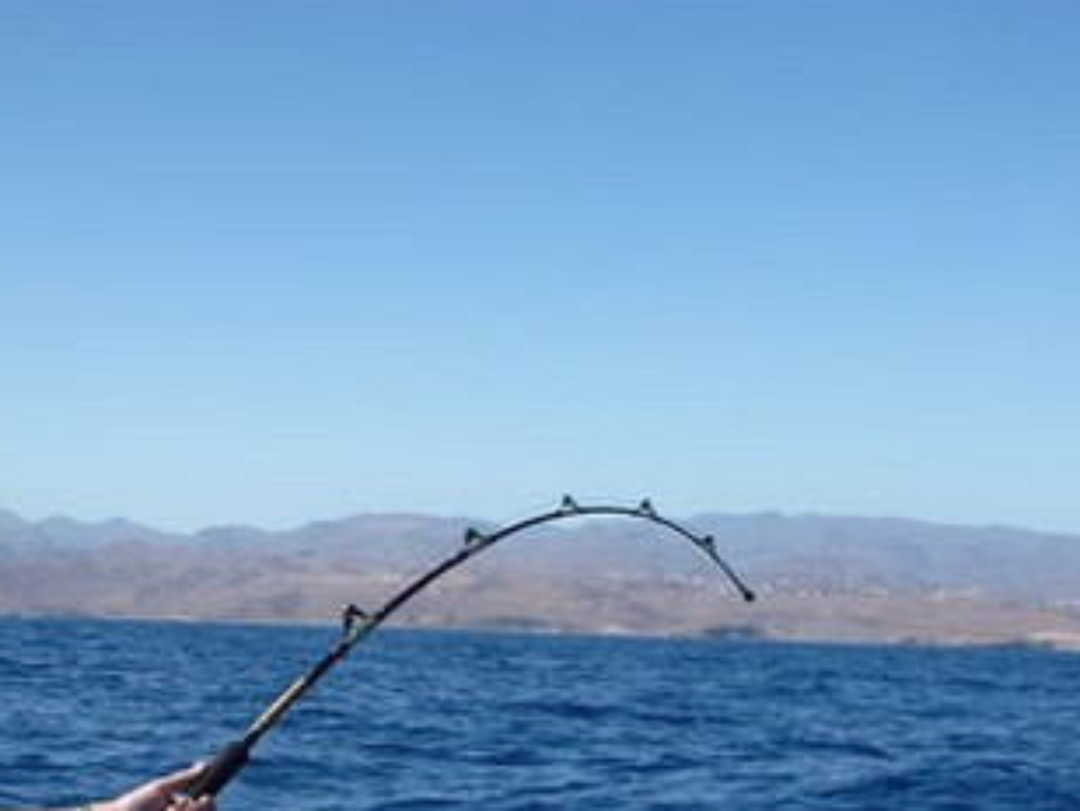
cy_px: 755
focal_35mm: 57
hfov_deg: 32.6
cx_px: 171
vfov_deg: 24.8
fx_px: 1779
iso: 100
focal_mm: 4.9
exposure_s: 1/1000
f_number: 3.3
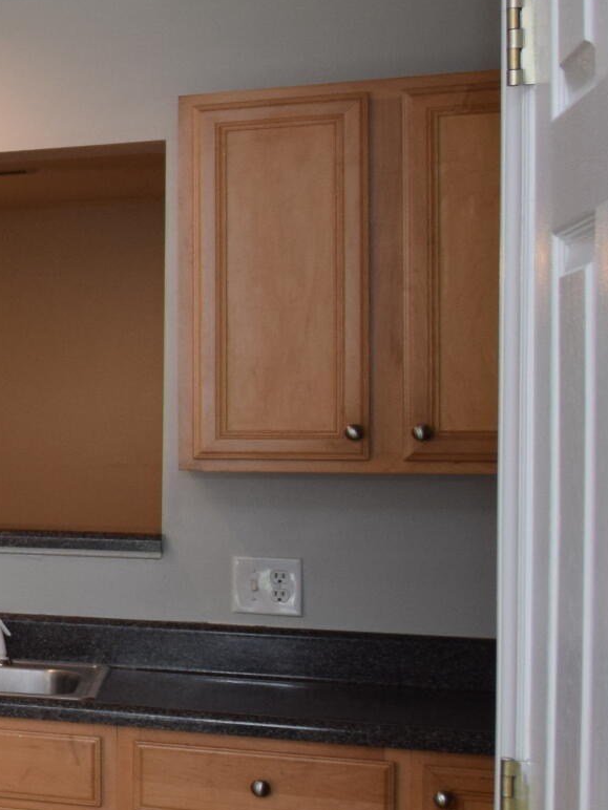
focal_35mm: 73
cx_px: -918
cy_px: 430
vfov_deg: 26.7
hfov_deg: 13.5
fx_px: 1706
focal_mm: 13
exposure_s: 1/60
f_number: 5
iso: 400
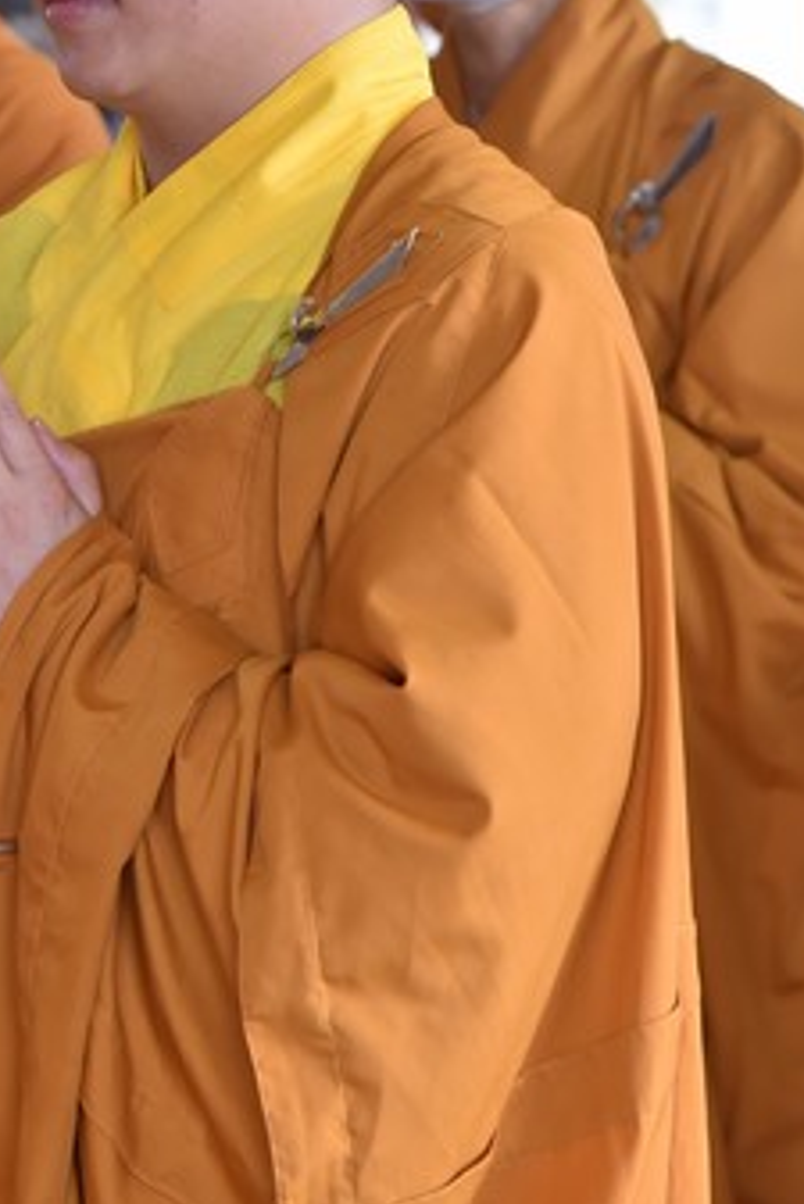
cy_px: 157
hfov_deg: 6.4
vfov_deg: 9.5
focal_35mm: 216
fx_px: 7228
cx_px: 75
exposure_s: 1/200
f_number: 5.6
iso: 800
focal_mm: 112
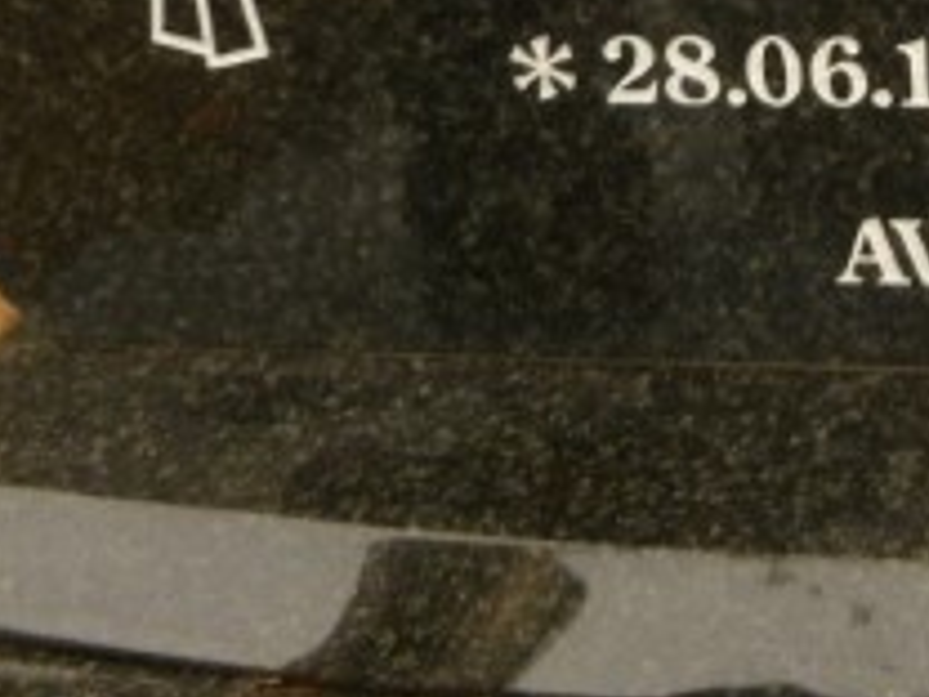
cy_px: -335
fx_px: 2308
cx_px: 965
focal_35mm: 86
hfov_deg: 21.8
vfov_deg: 15.8
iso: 200
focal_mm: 5
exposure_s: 1/160
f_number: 3.3
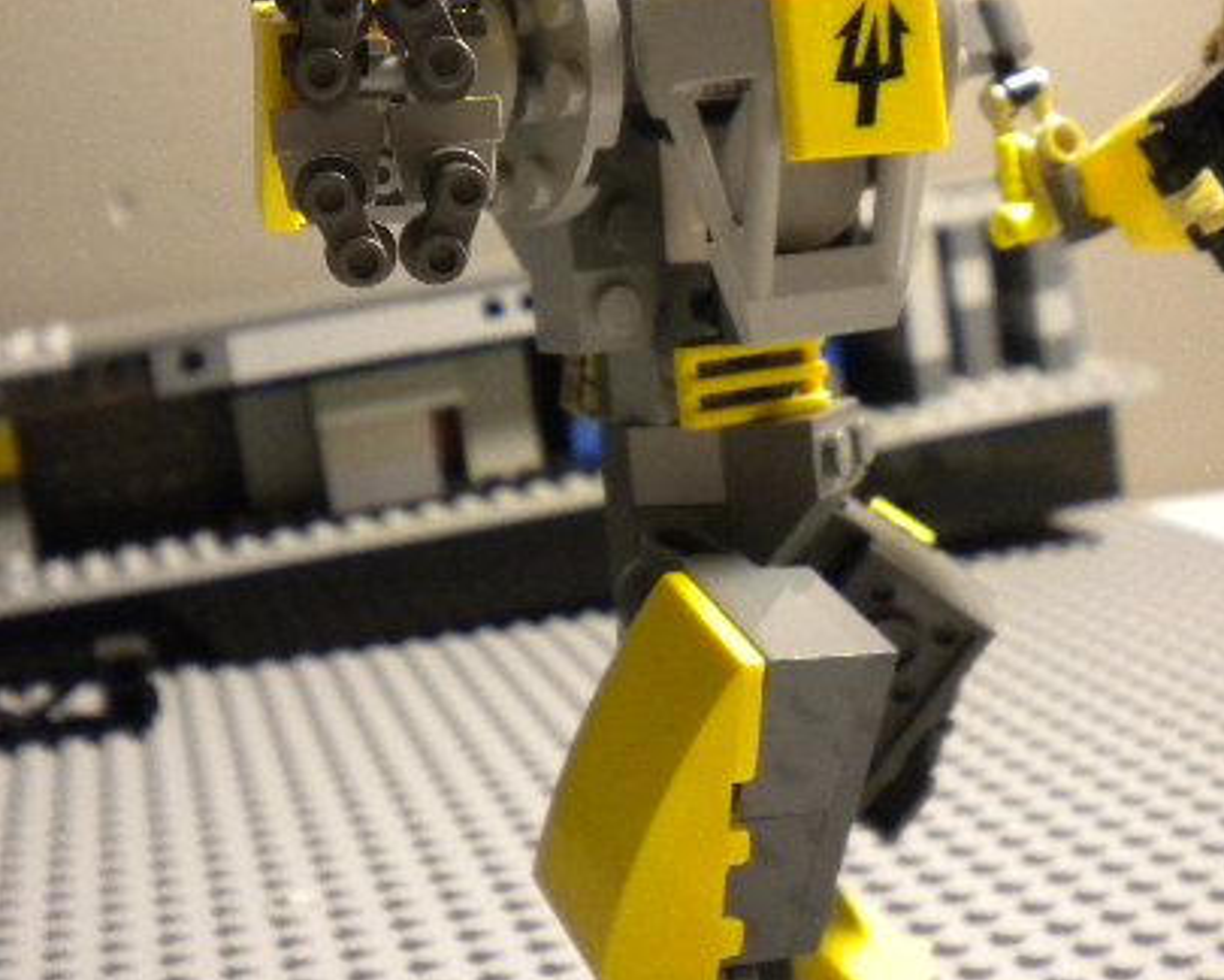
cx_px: 553
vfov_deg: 28.0
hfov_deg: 34.7
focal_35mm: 54
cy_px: 357
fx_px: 1956
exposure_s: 1/54.8
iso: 400
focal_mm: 6.3
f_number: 3.1
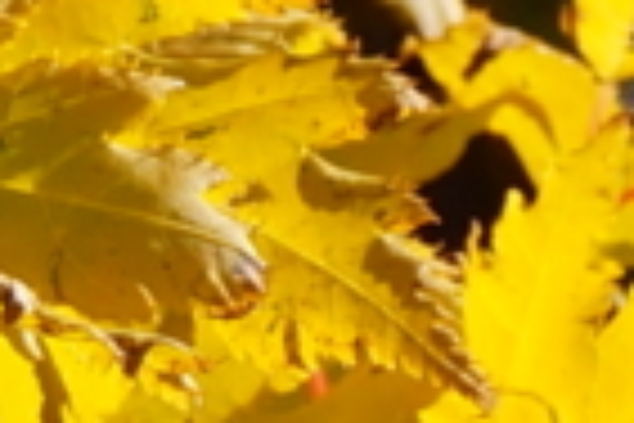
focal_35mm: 1456
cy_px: 736
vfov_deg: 0.9
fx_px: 25640
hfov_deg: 1.4
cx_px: -427
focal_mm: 55
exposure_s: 1/250
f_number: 9
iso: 100
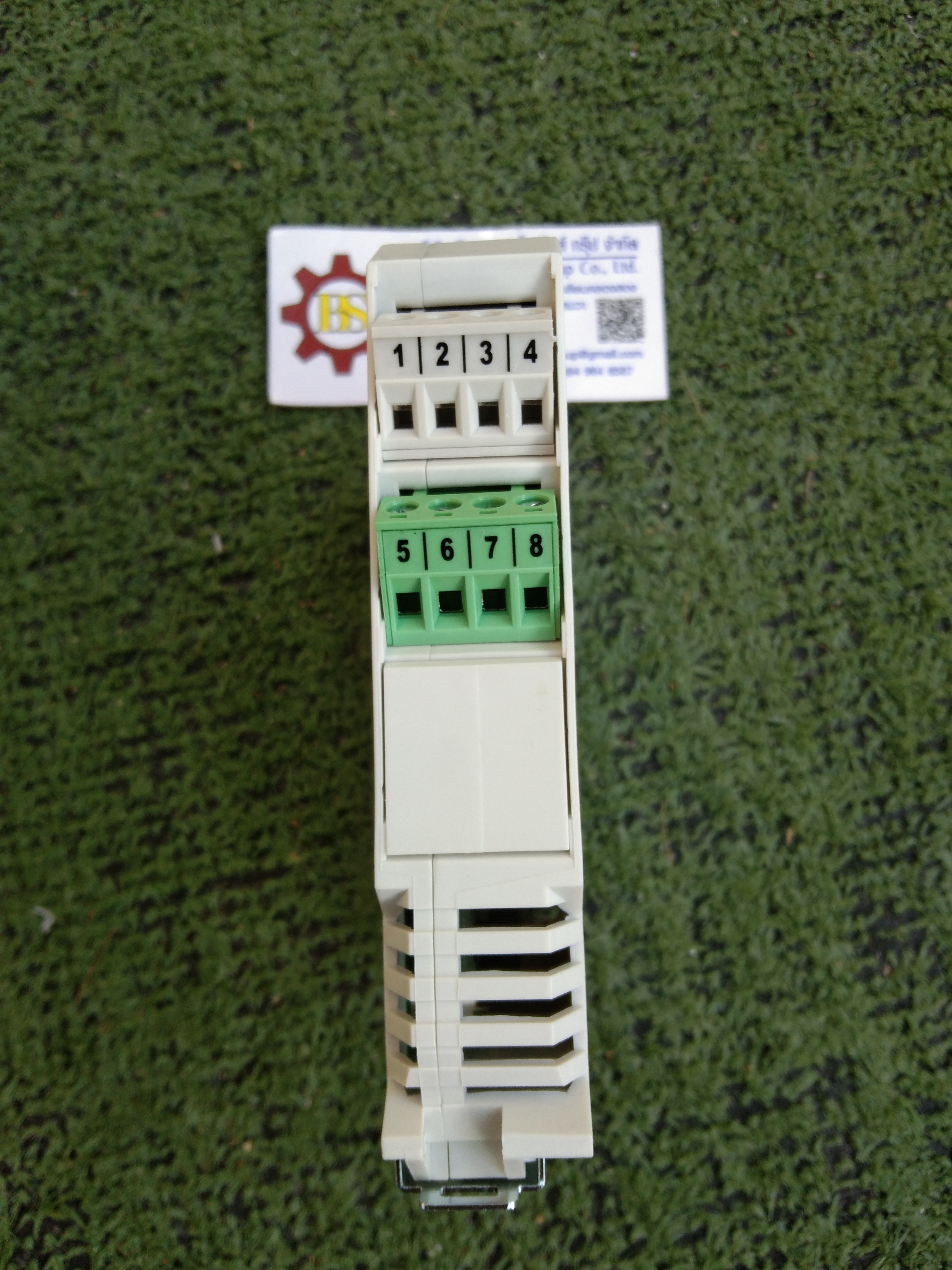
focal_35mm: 30
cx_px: 476
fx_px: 1100
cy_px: 635
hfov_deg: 46.8
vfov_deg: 60.0
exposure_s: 1/50
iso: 91
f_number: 2.2
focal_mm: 3.65
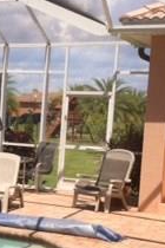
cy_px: 162
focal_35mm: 92
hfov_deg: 13.5
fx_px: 632
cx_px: -124
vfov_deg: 22.1
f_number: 2.2
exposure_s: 1/1953
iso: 32
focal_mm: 4.15
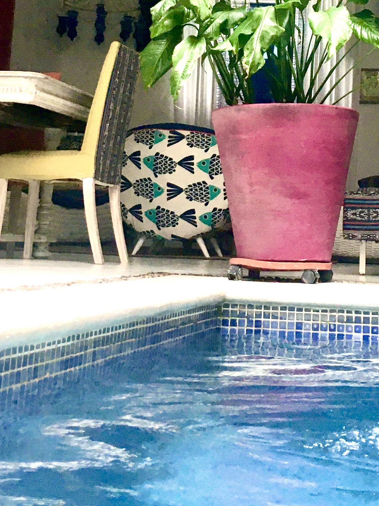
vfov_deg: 24.8
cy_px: -31
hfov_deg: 19.8
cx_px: 279
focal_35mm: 74
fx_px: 1080
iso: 64
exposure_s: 1/30
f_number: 2.2
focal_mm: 4.15
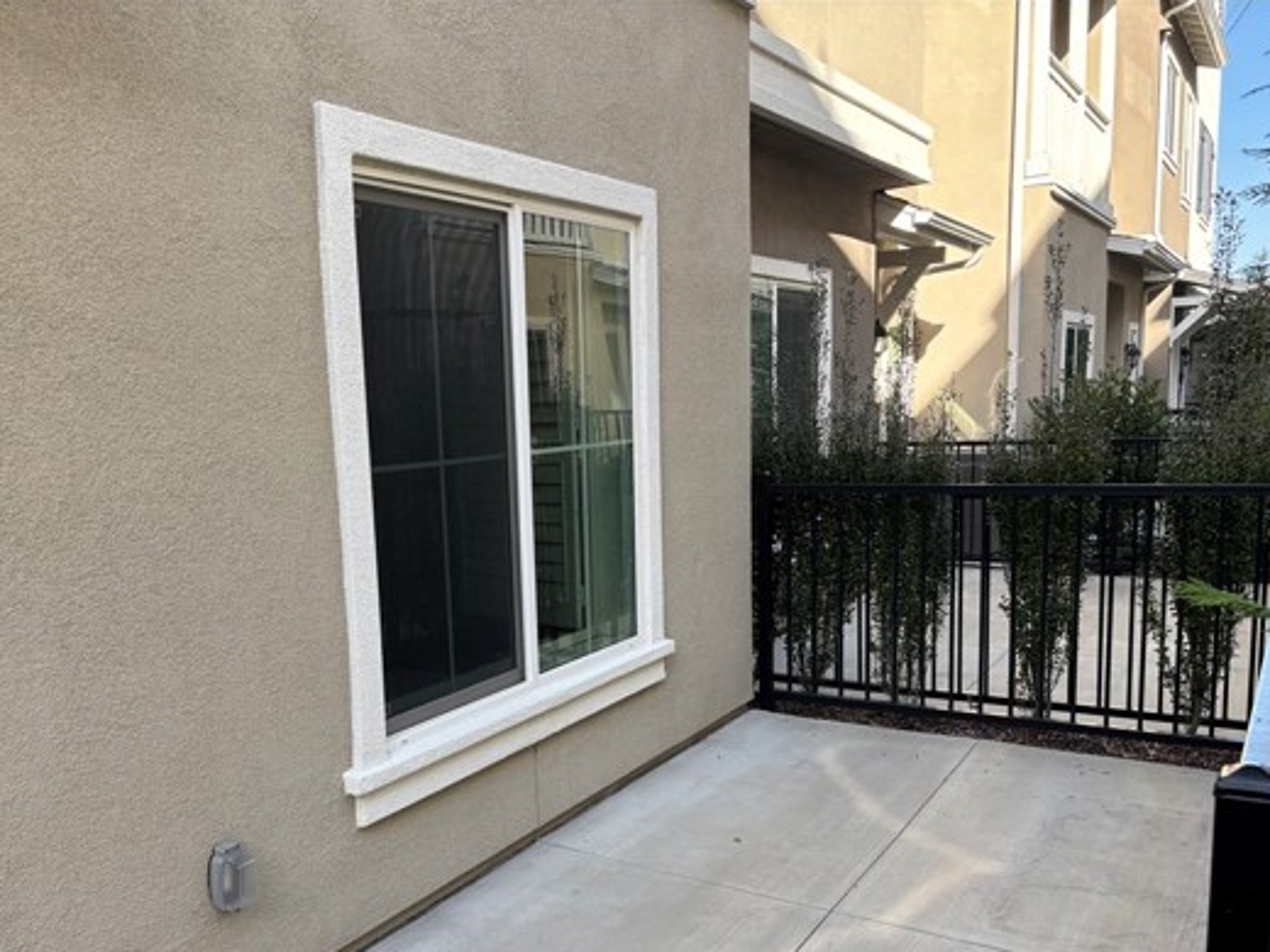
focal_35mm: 32
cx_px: 515
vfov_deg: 43.9
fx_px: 1174
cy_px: 583
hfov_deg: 56.4
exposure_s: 1/402
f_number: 1.6
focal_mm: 5.96
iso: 50
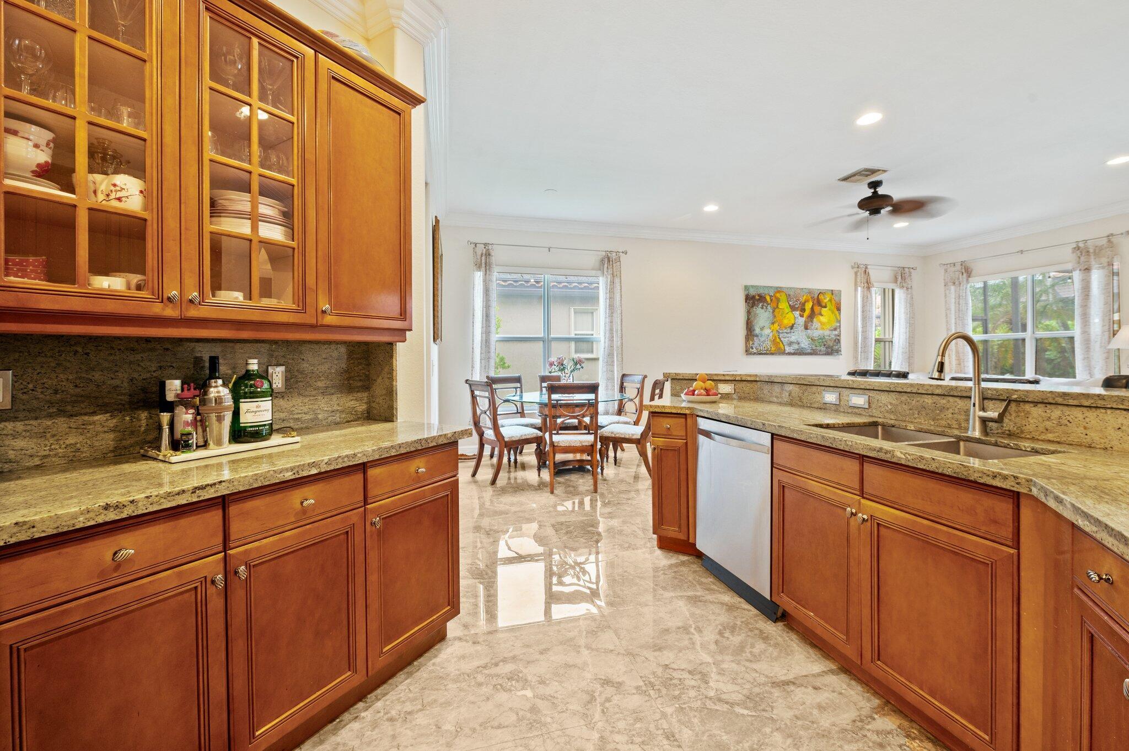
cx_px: 564
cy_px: 376
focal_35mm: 14
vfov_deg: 81.1
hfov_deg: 104.3
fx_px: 439
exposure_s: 1/2
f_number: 8
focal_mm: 14
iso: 200
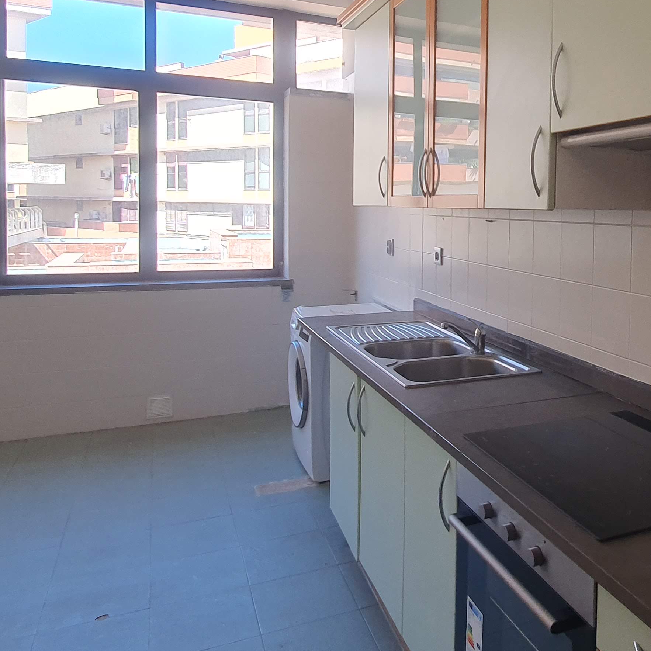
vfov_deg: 53.2
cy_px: 231
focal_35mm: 30
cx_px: 502
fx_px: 638
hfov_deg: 51.3
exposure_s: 1/100
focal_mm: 1.8
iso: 64
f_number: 2.2
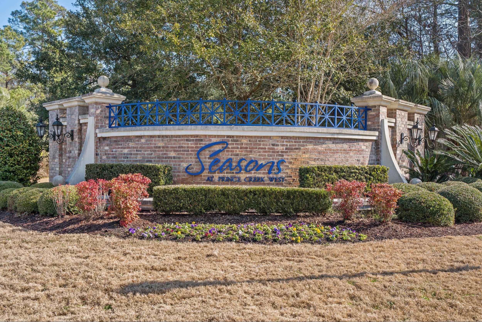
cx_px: 241
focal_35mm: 34
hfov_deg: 55.8
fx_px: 455
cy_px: 161
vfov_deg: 38.9
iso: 320
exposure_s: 1/60
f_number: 8
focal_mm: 34
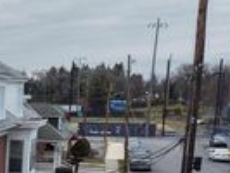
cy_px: 195
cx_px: -144
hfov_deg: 18.5
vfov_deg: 15.9
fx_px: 599
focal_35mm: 90
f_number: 1.8
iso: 290
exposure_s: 1/1250
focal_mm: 8.67
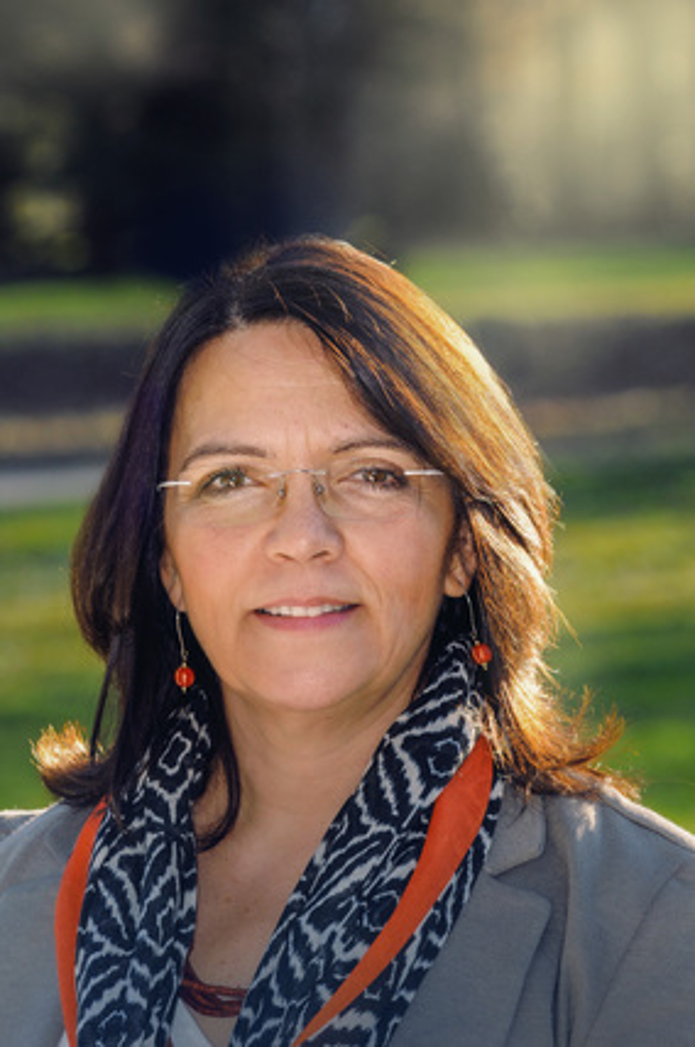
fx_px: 7844
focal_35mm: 270
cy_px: 524
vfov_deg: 7.6
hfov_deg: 5.1
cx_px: 348
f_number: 9
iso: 640
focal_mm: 180
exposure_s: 1/320
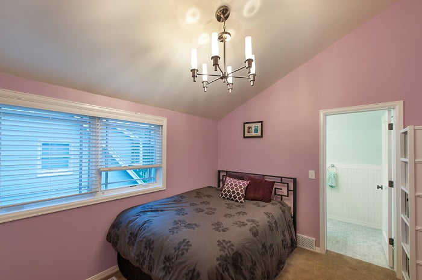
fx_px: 176
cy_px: 140
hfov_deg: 100.5
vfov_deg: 77.2
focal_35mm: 15
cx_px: 211
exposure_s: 1/3.33
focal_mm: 15
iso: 250
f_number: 8
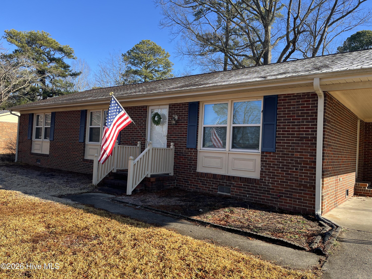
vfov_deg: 53.1
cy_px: 140
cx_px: 186
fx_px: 279
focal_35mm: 26
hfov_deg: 67.3
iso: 50
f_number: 1.6
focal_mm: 5.1
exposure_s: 1/1009
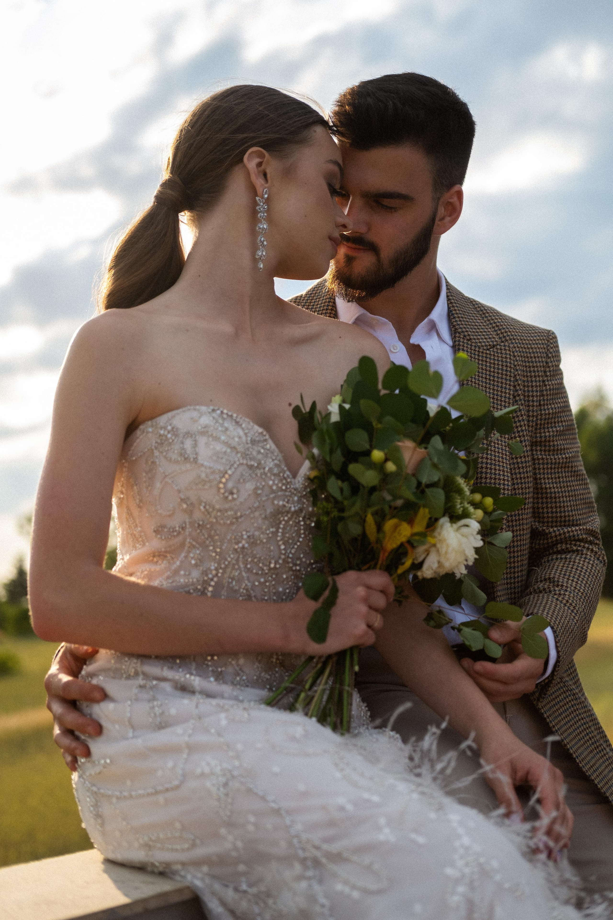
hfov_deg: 25.5
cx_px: 306
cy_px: 460
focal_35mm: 53
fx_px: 1354
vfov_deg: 37.5
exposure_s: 1/4000
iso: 320
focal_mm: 35
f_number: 2
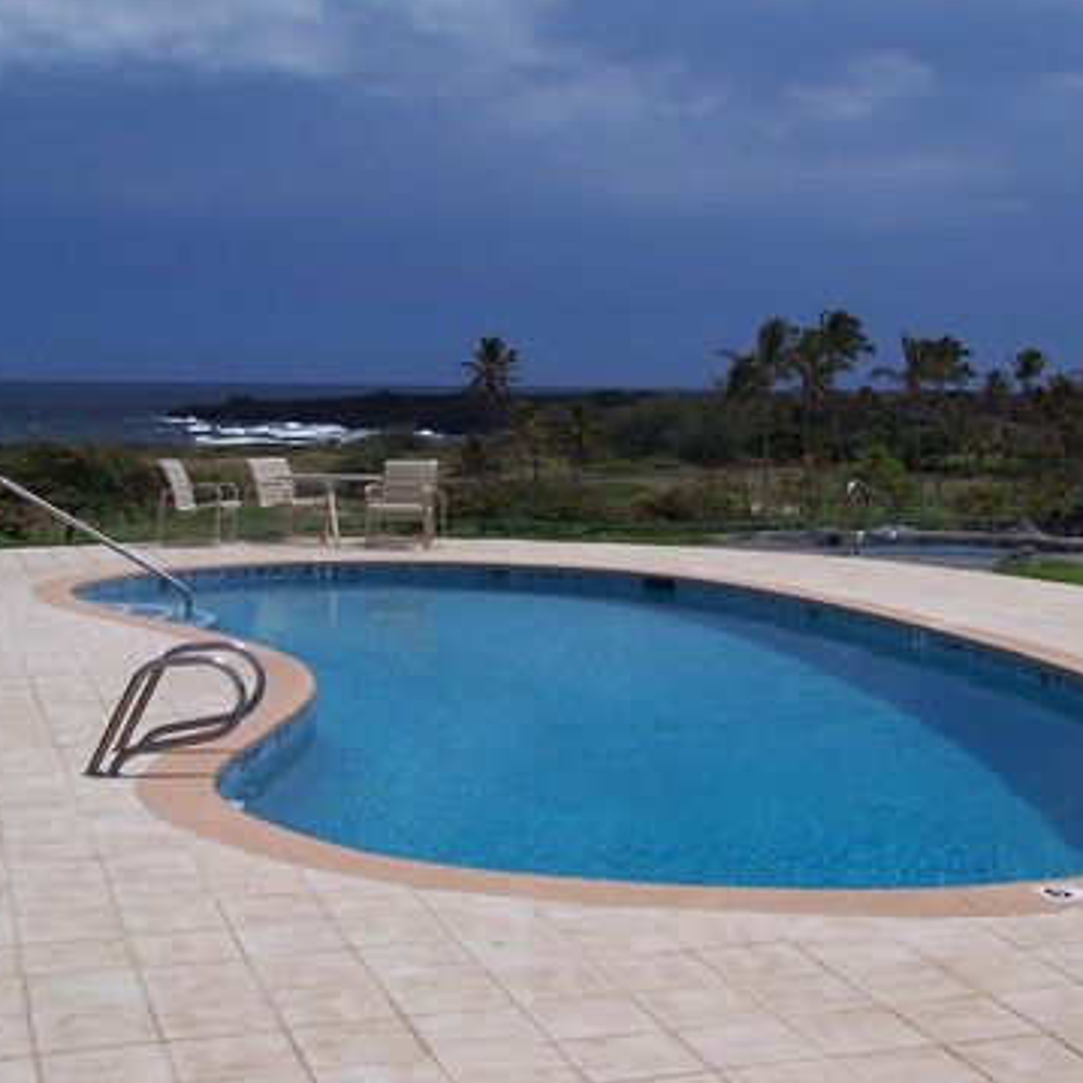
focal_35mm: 53
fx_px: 1876
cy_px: 542
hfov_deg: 32.2
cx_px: 612
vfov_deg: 32.2
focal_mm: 7.1
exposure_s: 1/750
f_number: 4
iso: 80
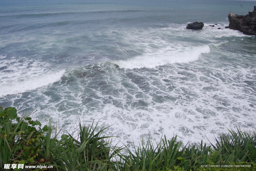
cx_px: 128
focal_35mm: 27
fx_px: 192
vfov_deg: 47.9
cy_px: 86
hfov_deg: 67.4
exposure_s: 1/400
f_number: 10
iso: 200
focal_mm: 18
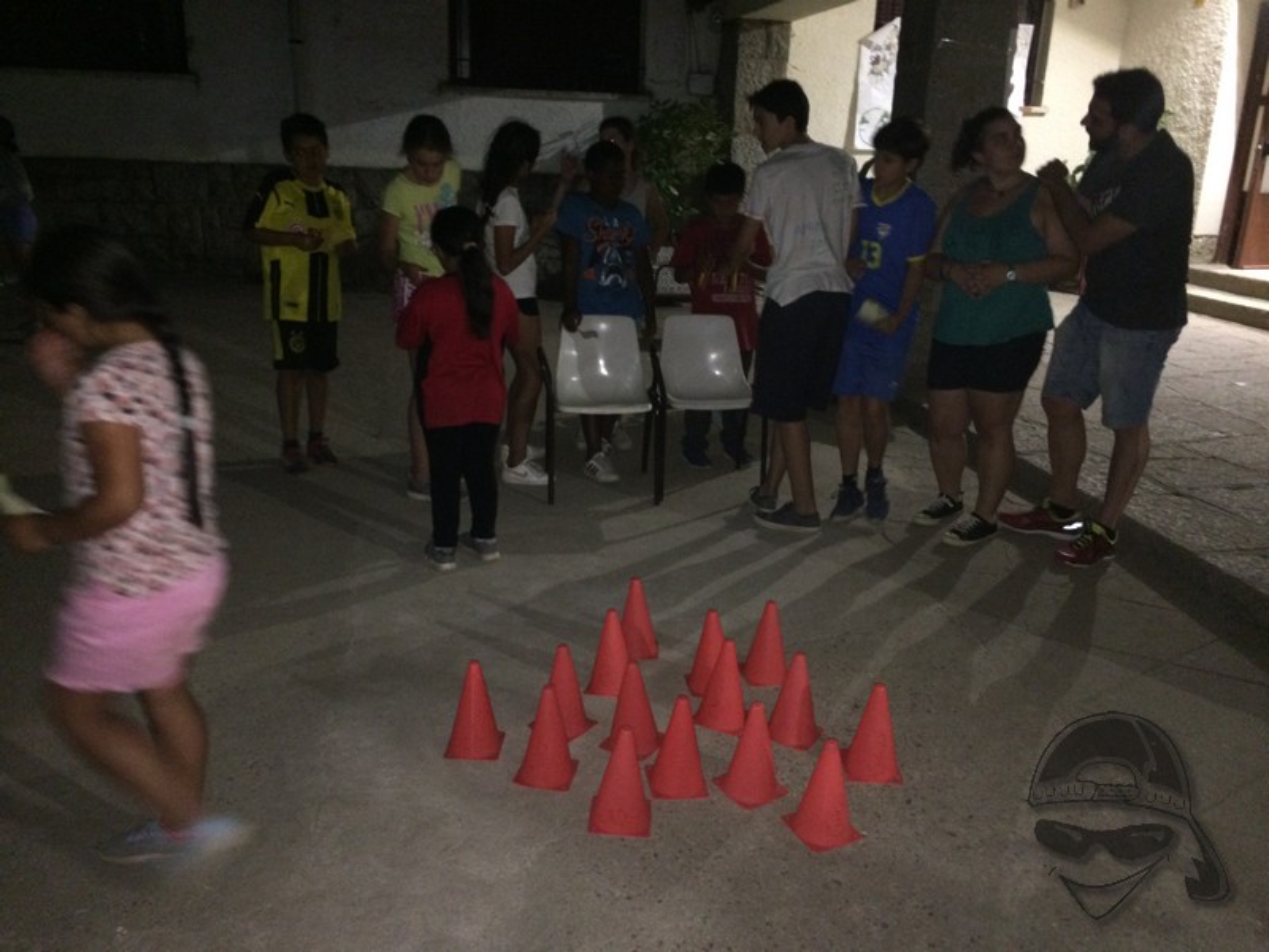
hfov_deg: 61.7
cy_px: 476
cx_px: 634
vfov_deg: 48.2
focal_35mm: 29
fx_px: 1063
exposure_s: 1/17
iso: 320
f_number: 2.2
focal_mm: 4.15
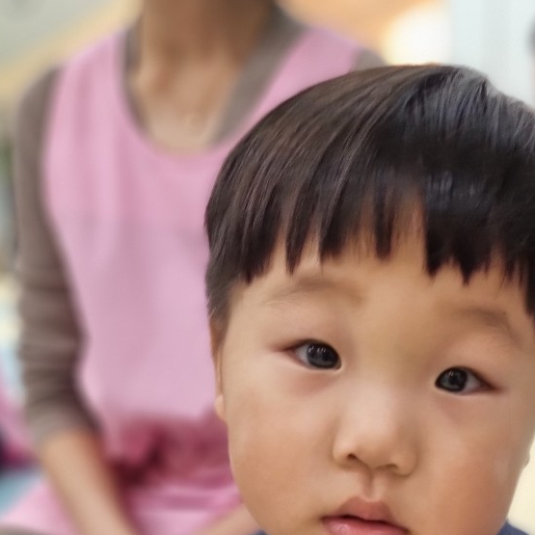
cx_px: 373
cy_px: 611
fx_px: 927
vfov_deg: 28.7
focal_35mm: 53
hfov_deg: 31.8
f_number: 1.8
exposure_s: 1/60
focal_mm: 5.4
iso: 160
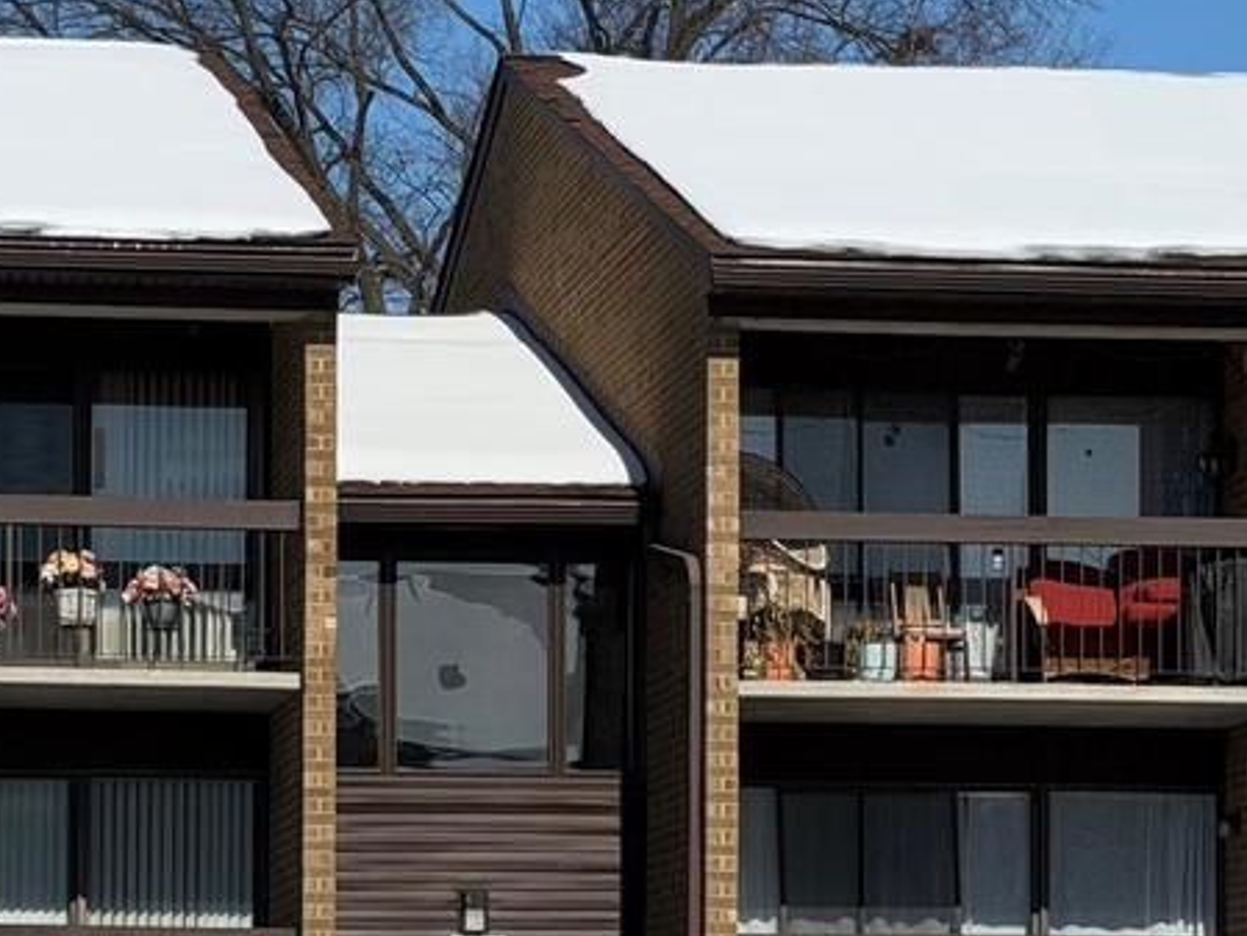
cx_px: 358
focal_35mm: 154
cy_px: 728
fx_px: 5549
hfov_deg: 12.8
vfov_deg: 9.6
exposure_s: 1/11364
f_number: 1.78
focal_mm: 6.76
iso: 64
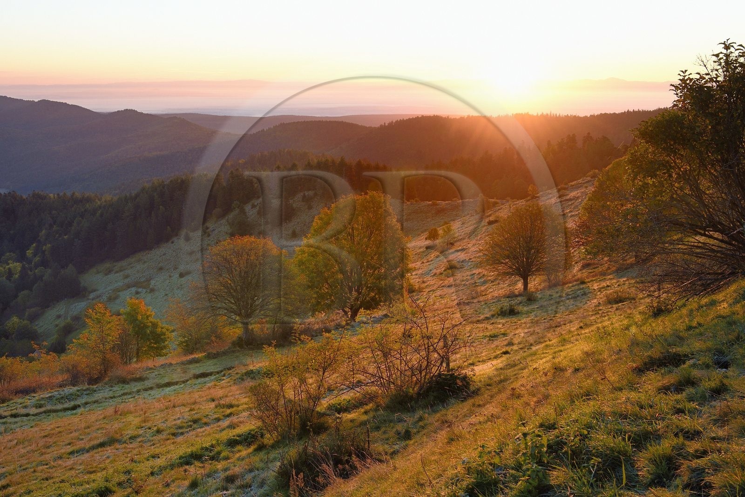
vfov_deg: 38.9
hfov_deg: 55.8
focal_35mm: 34
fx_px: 704
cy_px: 248
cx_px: 372
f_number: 9
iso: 400
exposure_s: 1/100
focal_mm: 34
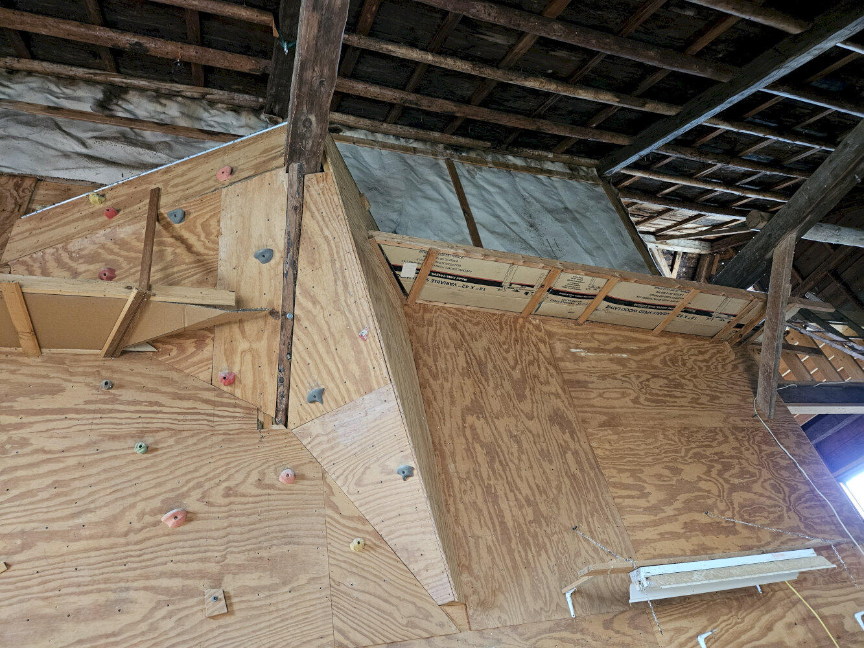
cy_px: 324
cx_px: 432
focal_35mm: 23
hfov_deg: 73.9
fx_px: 574
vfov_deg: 58.9
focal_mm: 5.4
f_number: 1.8
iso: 640
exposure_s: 1/30
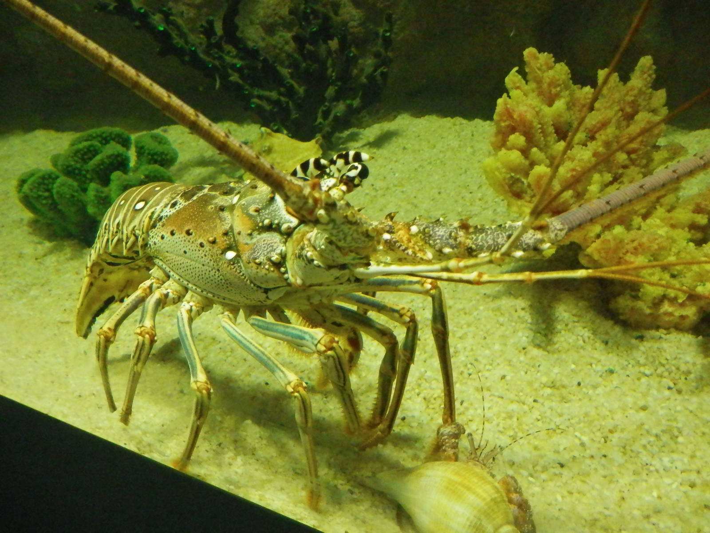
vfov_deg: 54.9
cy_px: 266
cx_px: 355
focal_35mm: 25
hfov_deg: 69.4
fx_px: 513
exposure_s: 1/250
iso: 800
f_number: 3
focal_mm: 4.5
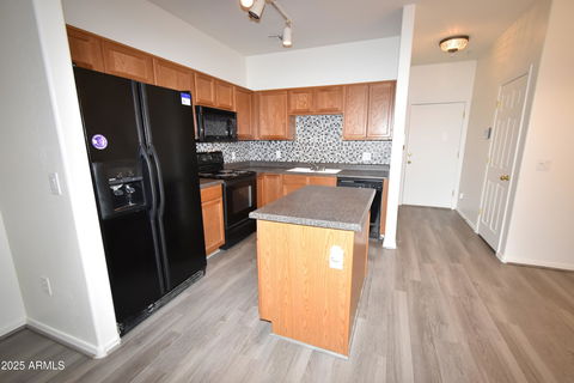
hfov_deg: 100.4
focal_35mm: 15
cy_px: 192
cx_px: 287
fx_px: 239
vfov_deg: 77.3
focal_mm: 10
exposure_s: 1/60
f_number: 4.5
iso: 640
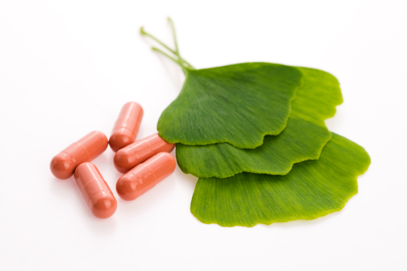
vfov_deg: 13.0
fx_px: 1187
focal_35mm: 105
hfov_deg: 19.5
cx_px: 204
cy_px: 136
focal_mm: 105
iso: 100
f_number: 13
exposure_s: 1/20
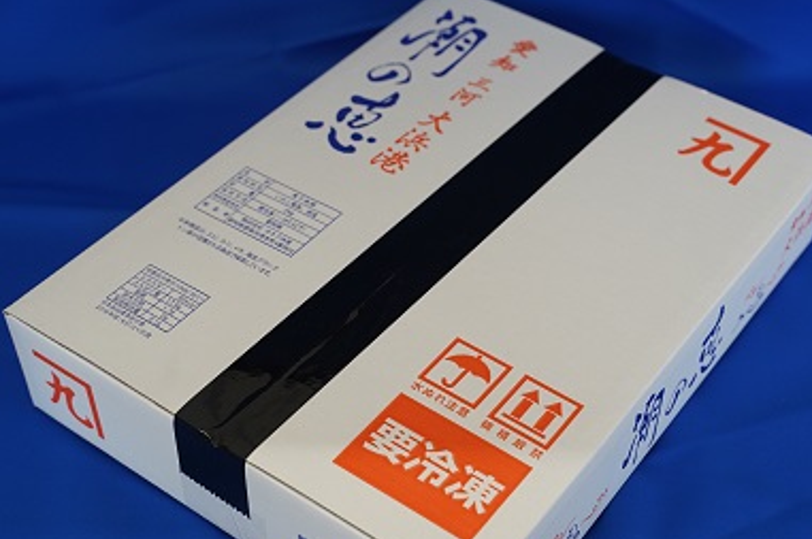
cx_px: 452
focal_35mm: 56
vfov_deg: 24.1
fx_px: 1261
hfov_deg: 35.6
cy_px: 323
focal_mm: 41
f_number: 5.6
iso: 640
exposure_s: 1/125
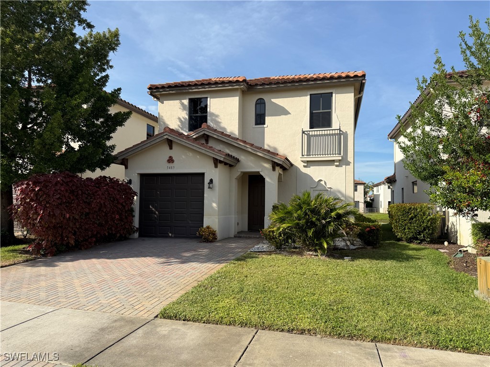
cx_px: 245
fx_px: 340
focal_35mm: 24
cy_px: 184
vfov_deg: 56.8
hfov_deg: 71.6
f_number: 1.78
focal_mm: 6.76
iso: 80
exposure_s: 1/4405
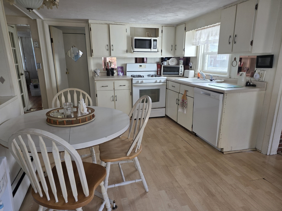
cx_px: 141
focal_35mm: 23
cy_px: 106
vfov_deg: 58.9
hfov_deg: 73.9
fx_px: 187
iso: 80
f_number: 1.7
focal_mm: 6.25
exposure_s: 1/180
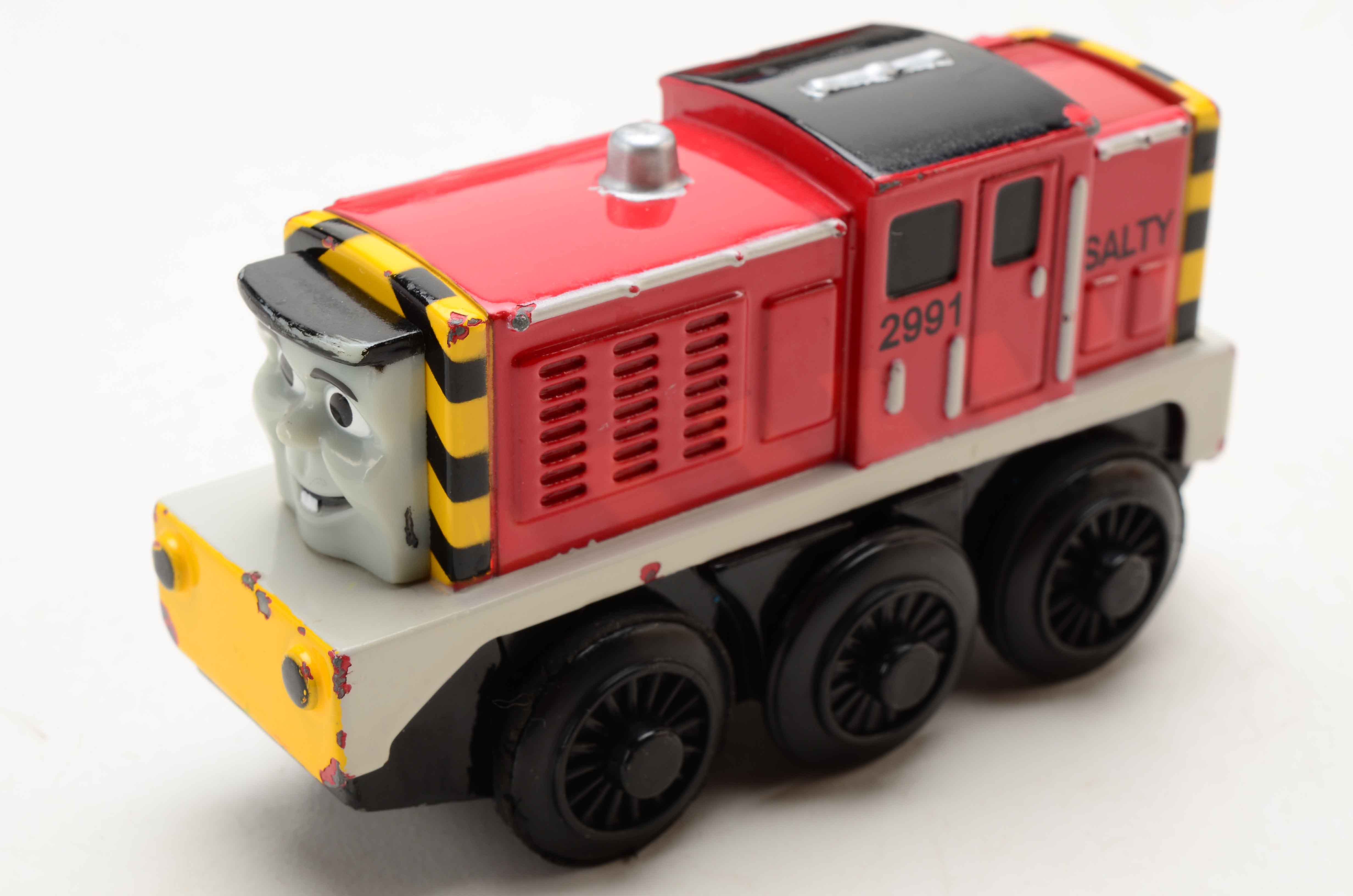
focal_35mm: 82
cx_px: 676
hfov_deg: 24.7
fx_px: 3094
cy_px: 448
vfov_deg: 16.5
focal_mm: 55
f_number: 20
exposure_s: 1/160
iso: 100
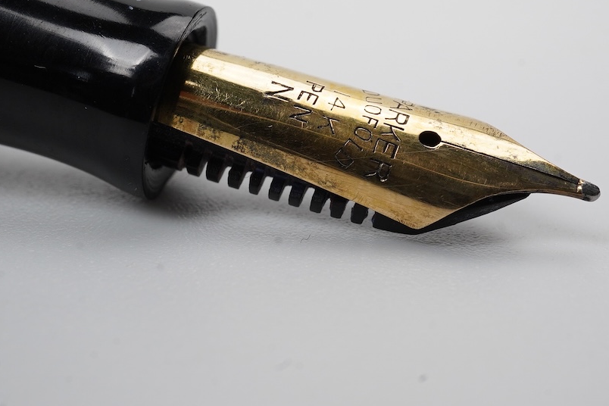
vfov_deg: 21.5
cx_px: 393
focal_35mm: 63
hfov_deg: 31.7
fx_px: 1066
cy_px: 164
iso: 400
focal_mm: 30
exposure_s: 1/100
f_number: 22
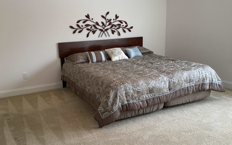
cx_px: 112
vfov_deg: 34.4
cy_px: 80
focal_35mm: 37
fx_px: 234
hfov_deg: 52.7
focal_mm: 4.25
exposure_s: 1/120
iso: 80
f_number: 1.8
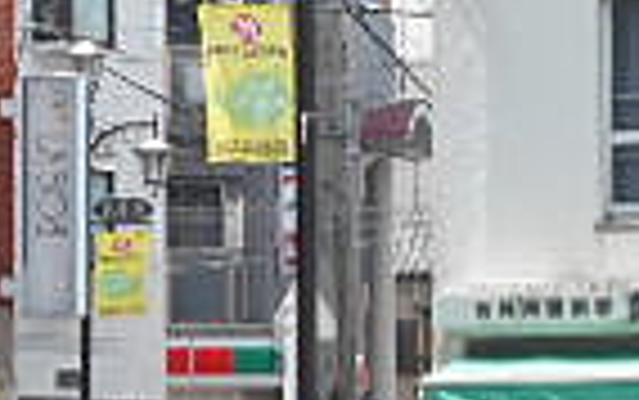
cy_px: -40
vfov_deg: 4.2
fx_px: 5490
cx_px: 1242
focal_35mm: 315
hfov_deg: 6.5
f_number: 5.3
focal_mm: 11.6
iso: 80
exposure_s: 1/200
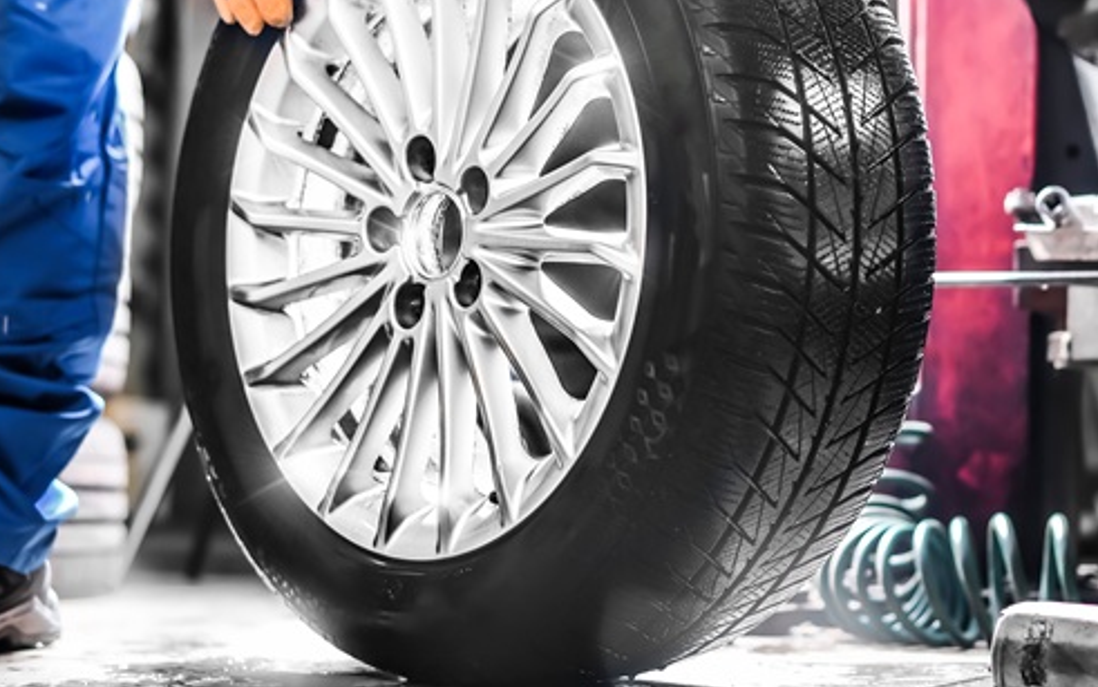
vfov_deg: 15.7
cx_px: 579
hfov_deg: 24.9
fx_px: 2484
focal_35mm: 83
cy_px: 191
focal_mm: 50
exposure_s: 1/200
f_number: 2.5
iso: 200
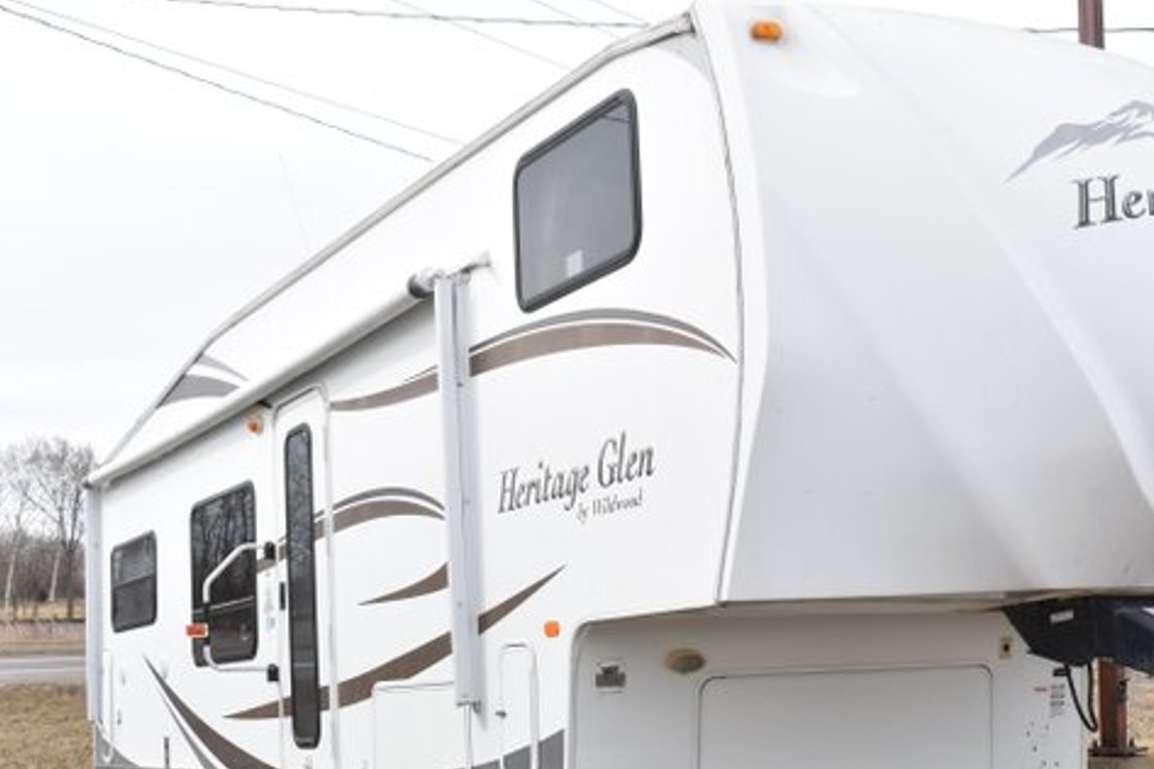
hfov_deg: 36.5
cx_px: 773
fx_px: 1731
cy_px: 531
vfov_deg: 24.9
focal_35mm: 54
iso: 100
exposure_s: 1/200
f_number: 6.3
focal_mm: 24
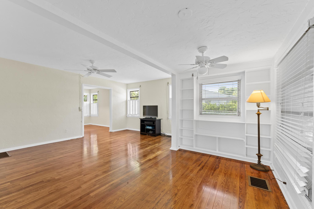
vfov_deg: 81.2
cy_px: 104
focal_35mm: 14
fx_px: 122
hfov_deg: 104.3
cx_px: 157
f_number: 8
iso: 400
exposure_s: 1/2
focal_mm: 14
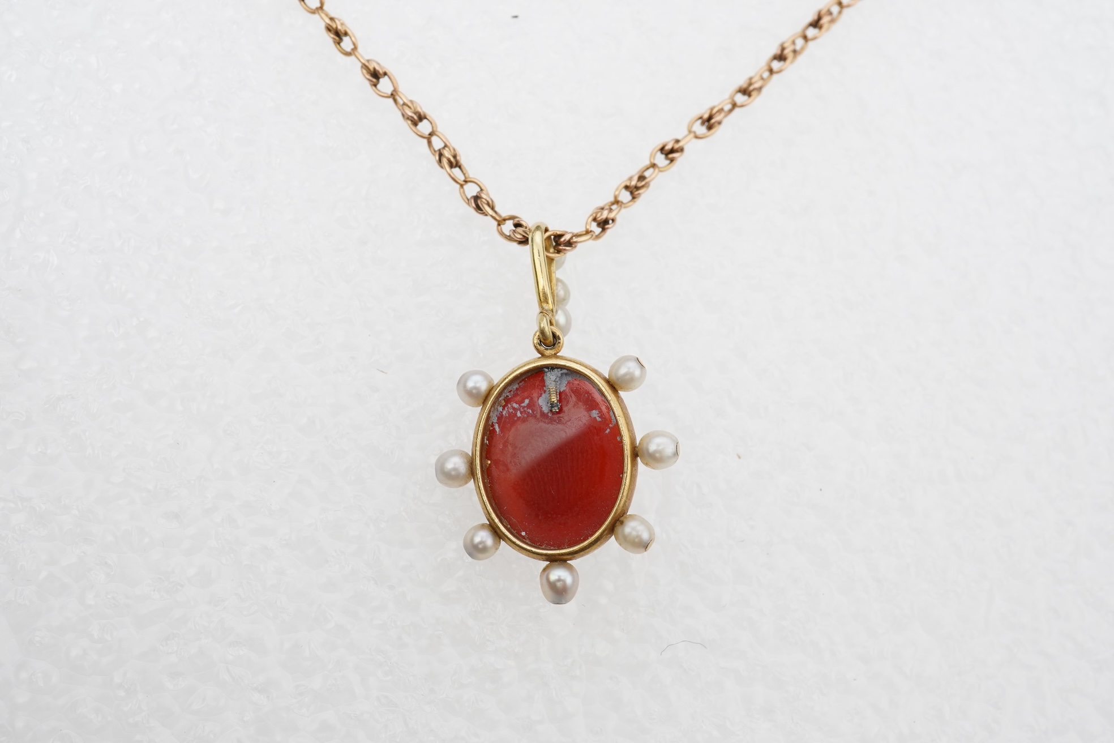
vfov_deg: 29.9
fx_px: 1392
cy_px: 372
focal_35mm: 45
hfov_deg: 43.6
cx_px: 557
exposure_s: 1/125
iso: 800
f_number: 20
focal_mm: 30
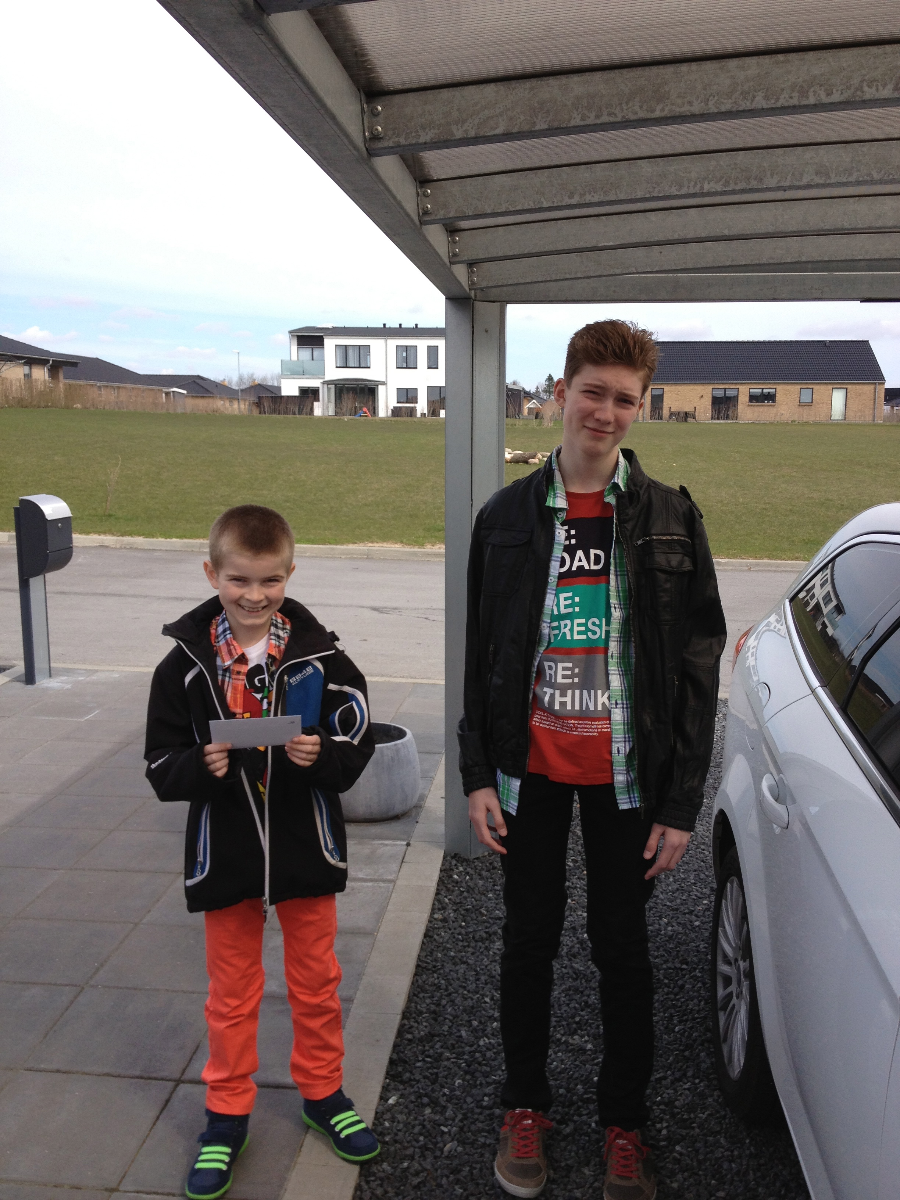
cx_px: 450
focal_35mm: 35
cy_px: 600
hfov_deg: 40.7
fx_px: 1213
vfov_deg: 52.6
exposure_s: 1/968
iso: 50
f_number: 2.4
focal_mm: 4.28
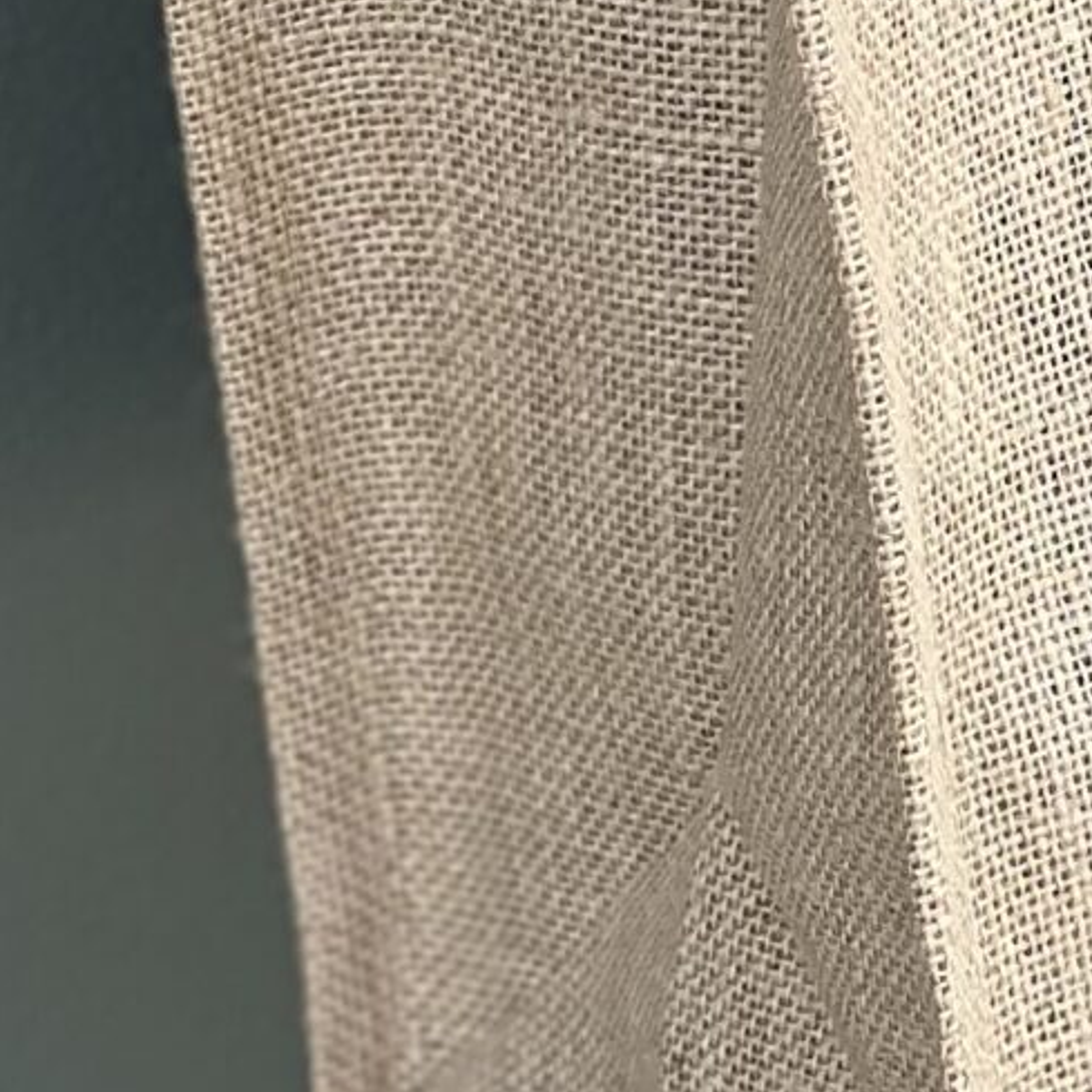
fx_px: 12706
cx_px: 1780
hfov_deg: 4.9
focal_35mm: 356
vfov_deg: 4.9
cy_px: -960
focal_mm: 9
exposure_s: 1/262
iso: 25
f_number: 2.8
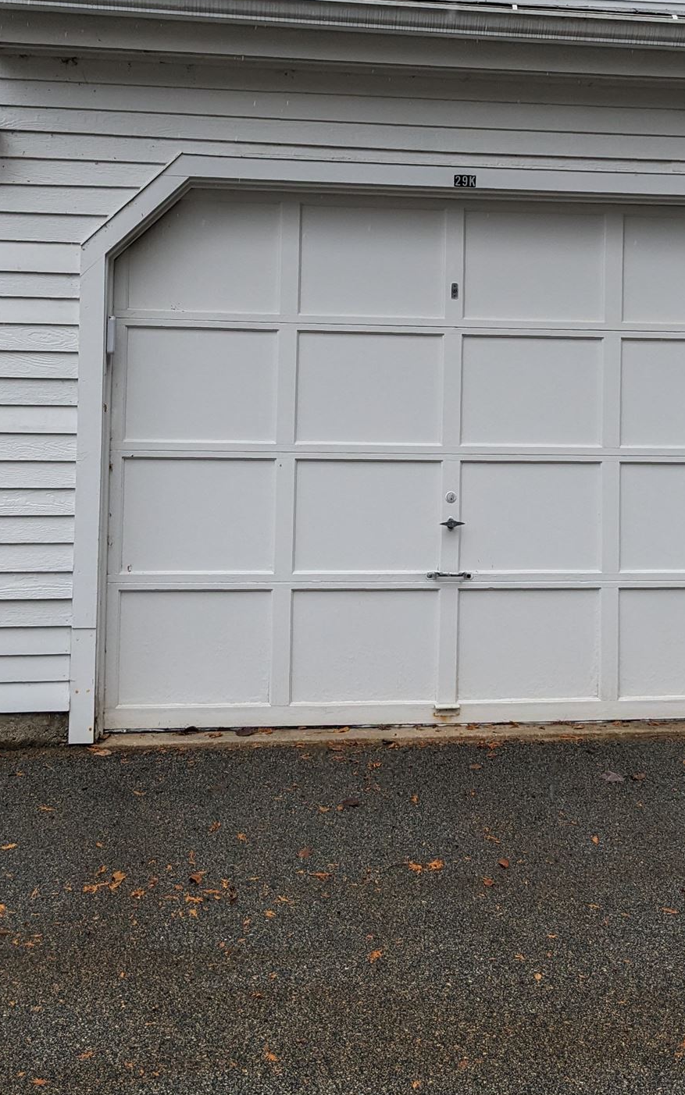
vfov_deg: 41.6
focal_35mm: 47
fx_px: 1404
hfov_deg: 27.3
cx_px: 433
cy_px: 301
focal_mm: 4.38
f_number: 1.73
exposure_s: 1/754
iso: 58
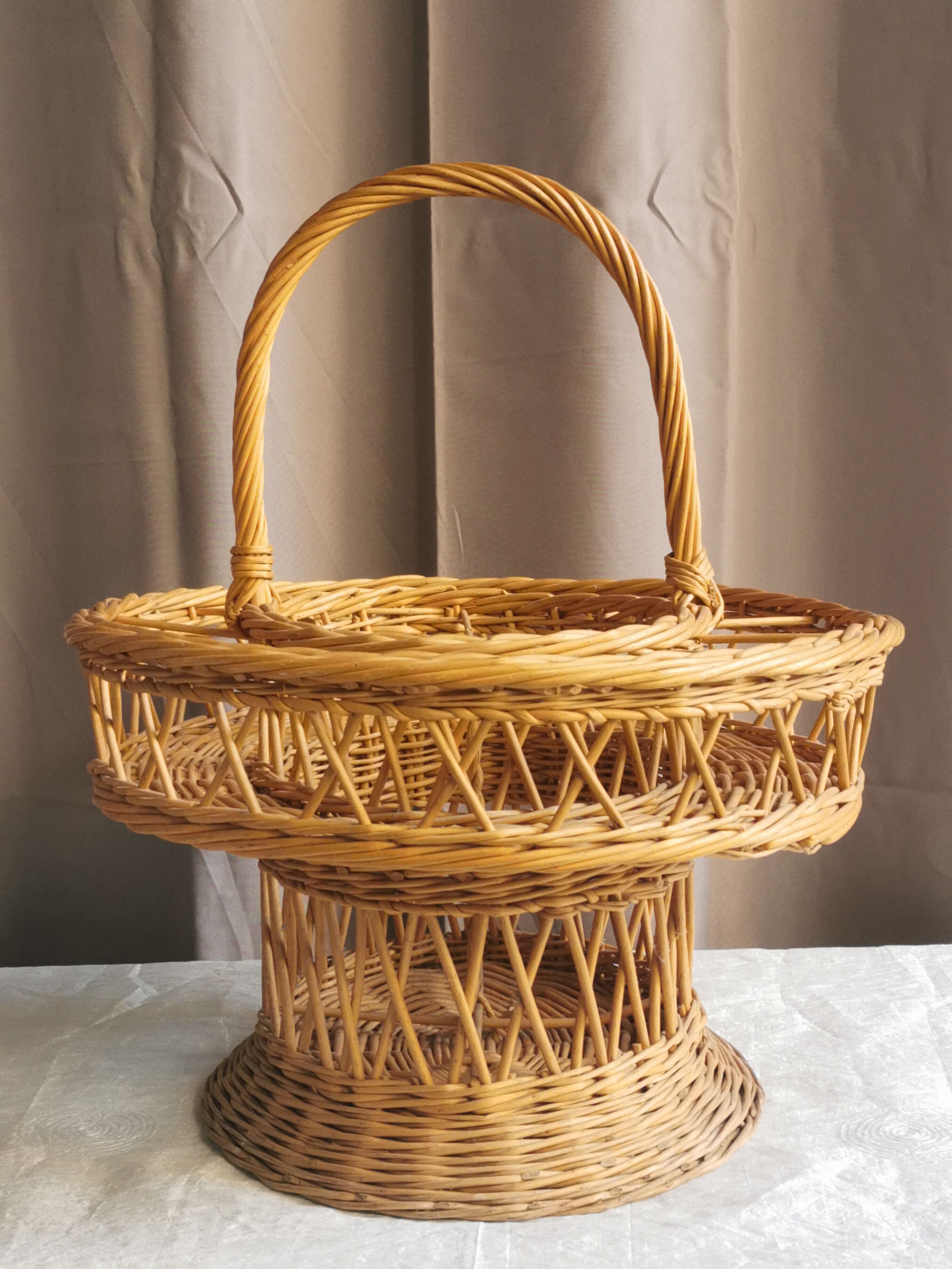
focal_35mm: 48
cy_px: 634
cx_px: 476
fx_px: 1760
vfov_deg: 39.7
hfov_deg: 30.3
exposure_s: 1/100
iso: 125
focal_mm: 5.58
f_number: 1.8
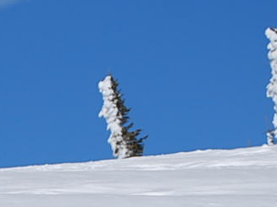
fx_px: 5056
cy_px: 398
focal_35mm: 632
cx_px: -372
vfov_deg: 2.3
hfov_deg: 3.1
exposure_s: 1/1250
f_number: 5.6
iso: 100
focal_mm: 75
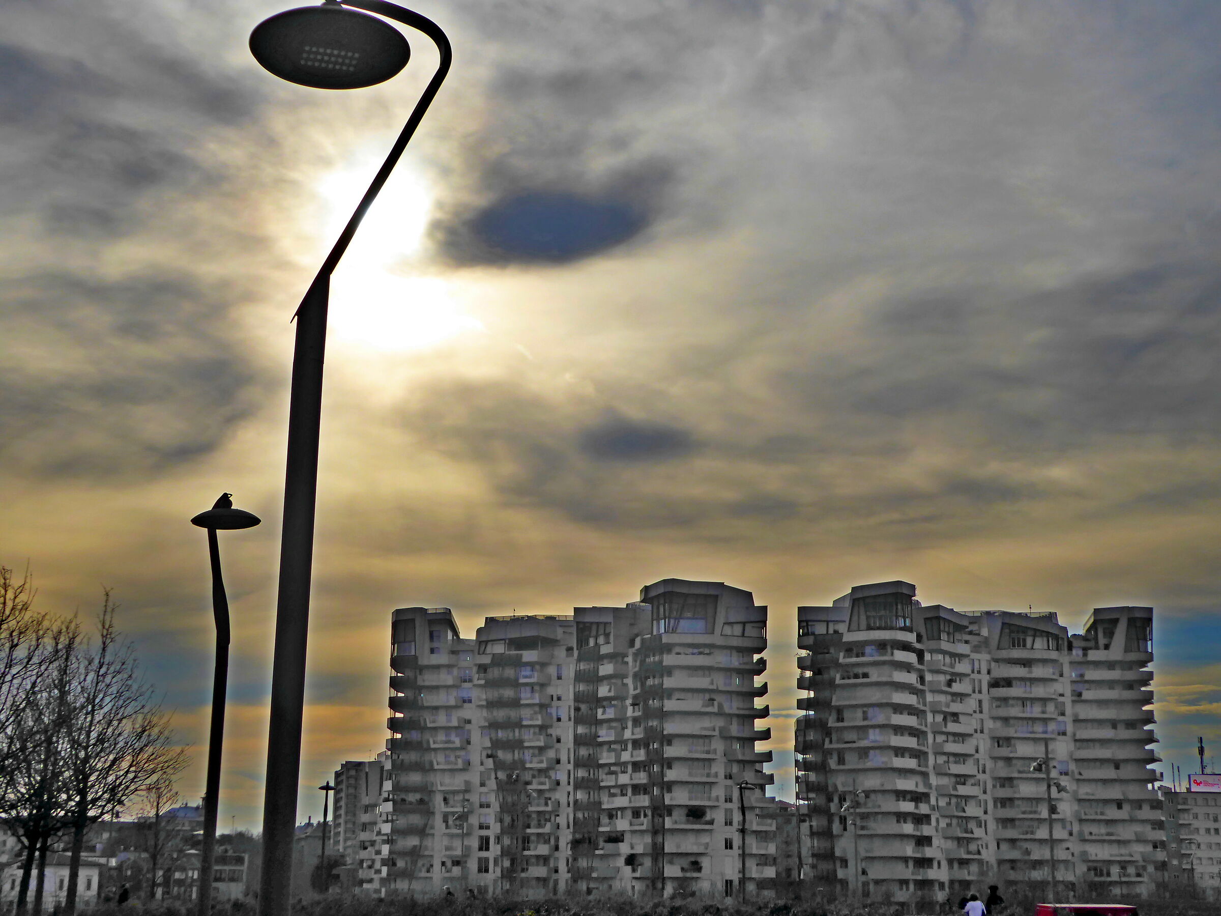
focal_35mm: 47
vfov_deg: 30.9
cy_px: 458
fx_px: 1658
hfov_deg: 40.4
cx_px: 610
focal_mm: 8.4
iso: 80
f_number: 5
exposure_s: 1/1600
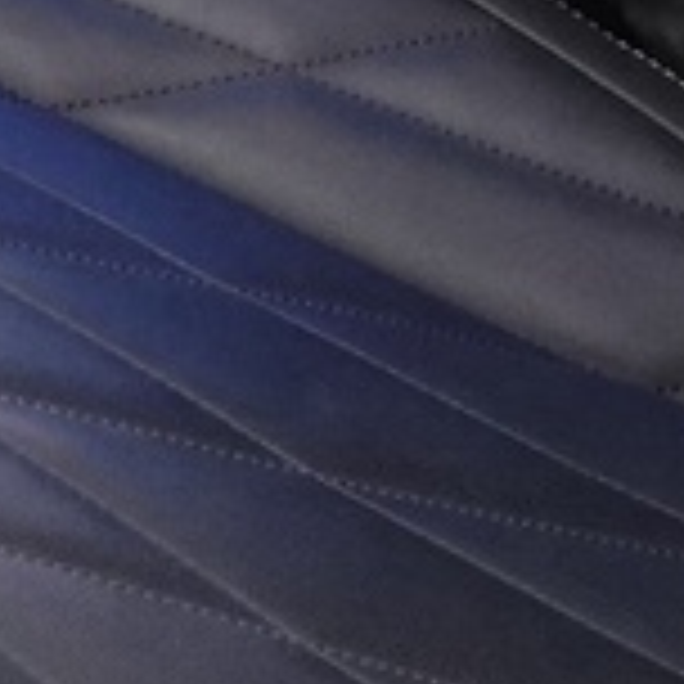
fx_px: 4851
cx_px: -500
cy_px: -171
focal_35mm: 217
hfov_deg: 7.8
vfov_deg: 8.0
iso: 800
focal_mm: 9.4
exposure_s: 1/13
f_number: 1.8
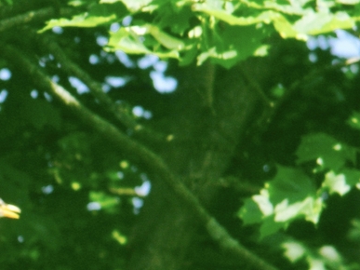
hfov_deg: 3.7
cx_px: -89
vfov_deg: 2.8
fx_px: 5604
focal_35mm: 539
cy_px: 288
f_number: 5.2
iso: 80
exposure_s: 1/51
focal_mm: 33.1
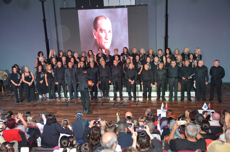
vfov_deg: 31.8
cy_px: 76
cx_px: 115
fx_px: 268
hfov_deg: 46.5
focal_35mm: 42
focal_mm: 28
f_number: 4
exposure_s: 1/60
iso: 3200
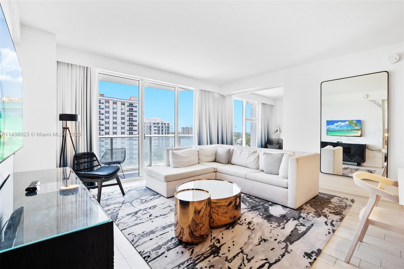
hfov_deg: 100.4
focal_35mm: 15
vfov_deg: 77.3
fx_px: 168
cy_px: 134
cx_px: 202
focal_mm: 10
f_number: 8
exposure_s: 1/10
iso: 200
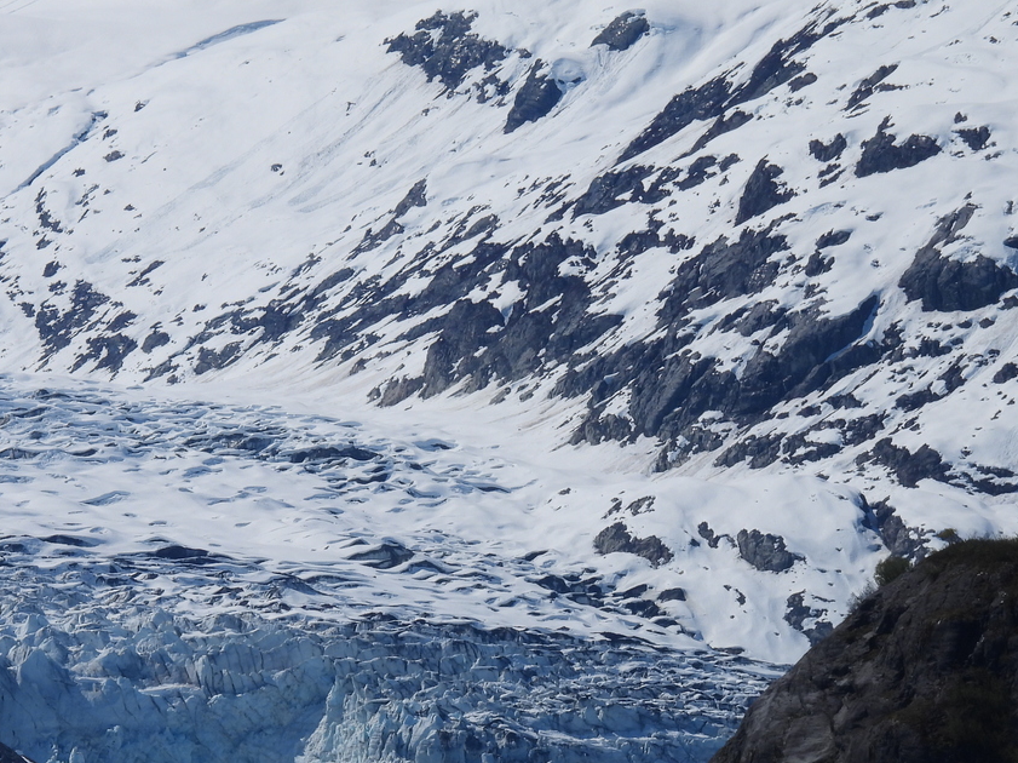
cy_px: 499
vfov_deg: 2.8
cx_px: 260
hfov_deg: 3.7
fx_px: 15668
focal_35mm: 533
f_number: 6.3
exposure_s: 1/1600
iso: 100
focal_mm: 62.5
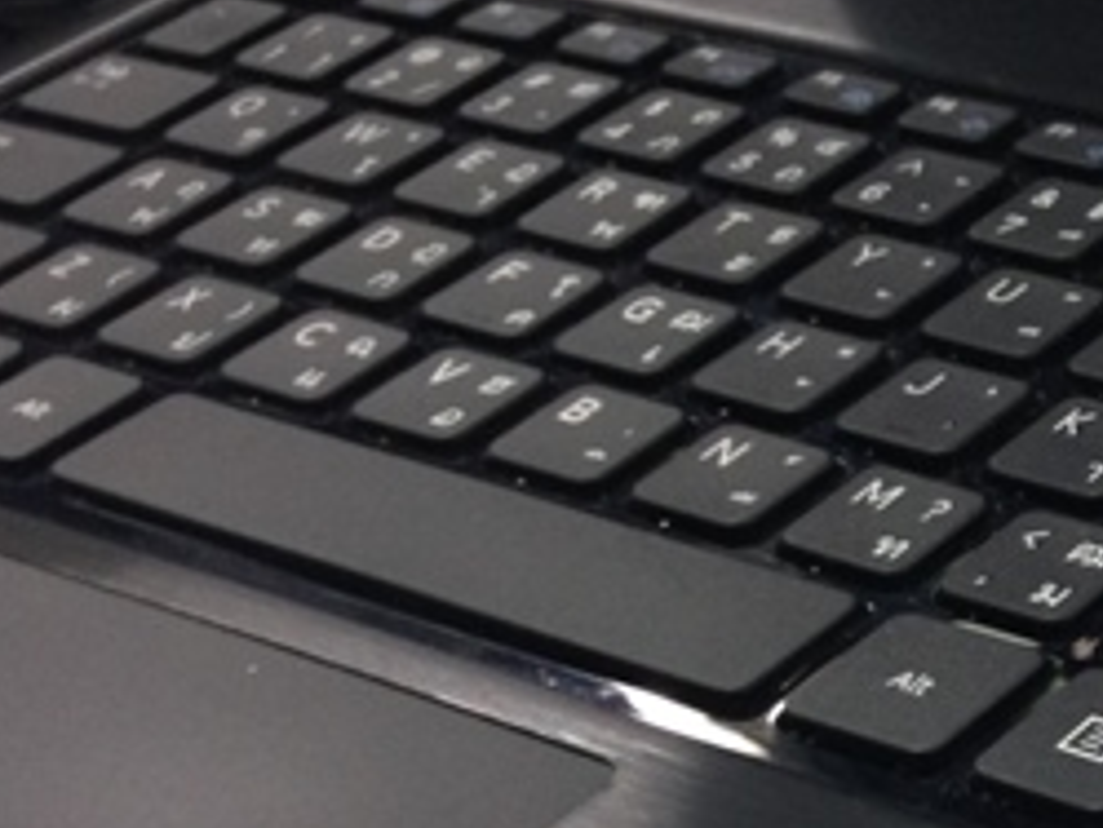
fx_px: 3379
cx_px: 1533
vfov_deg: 13.6
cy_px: 974
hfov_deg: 17.2
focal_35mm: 106
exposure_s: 1/20
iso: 80
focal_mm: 4.12
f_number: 2.4
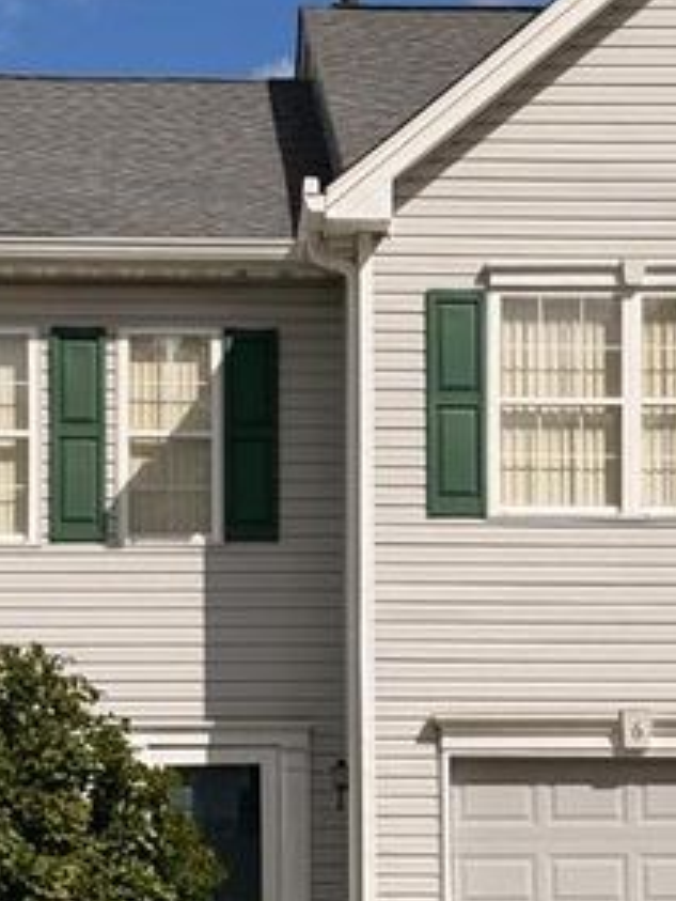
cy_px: 794
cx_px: 304
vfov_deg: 17.0
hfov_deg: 13.0
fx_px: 2966
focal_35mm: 114
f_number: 1.78
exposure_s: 1/11364
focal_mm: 6.76
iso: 64
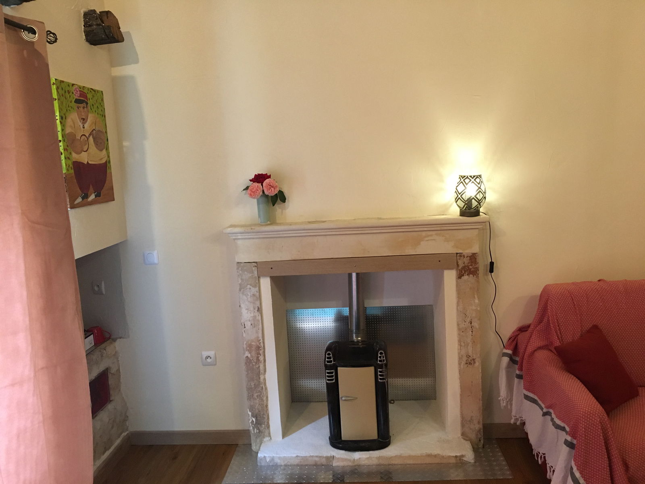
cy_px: 242
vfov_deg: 48.2
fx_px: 540
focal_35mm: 29
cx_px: 322
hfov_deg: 61.7
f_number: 2.2
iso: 250
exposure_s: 1/33
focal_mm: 4.15
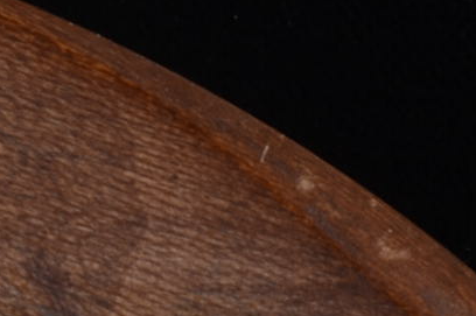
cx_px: -172
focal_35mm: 950
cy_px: 584
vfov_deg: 1.4
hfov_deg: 2.2
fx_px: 12546
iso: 160
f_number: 16
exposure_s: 1/80
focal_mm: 105
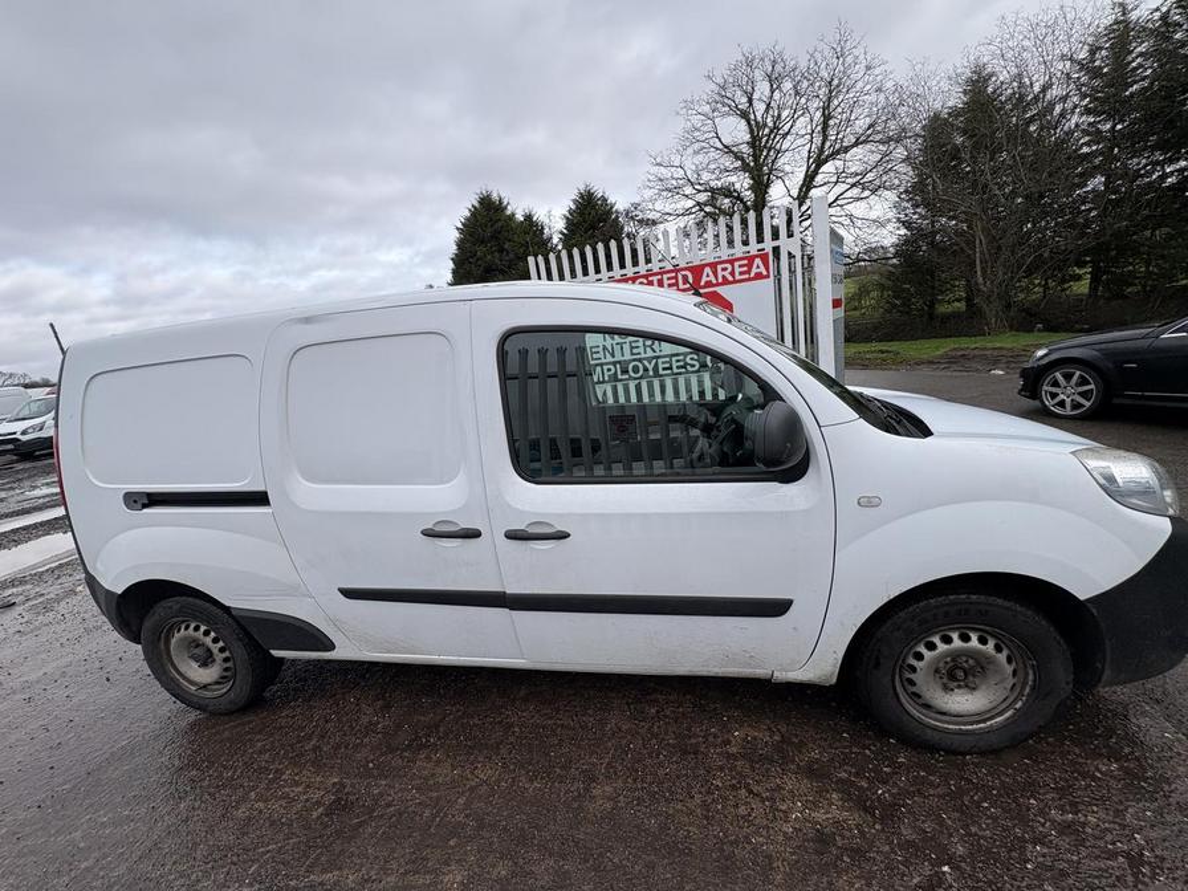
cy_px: 446
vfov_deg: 85.7
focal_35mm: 14
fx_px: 480
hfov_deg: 102.1
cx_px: 594
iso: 40
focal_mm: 2.22
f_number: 2.2
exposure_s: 1/591
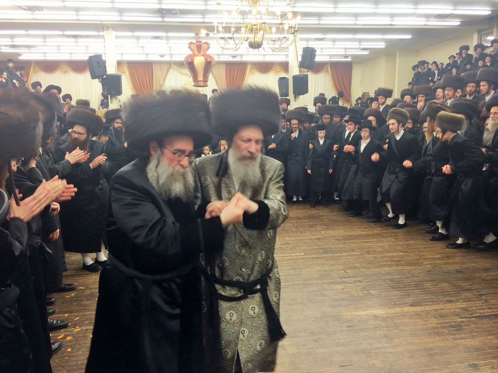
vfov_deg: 48.2
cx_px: 249
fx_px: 417
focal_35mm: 29
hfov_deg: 61.7
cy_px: 186
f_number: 2.2
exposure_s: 1/30
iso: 40
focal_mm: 4.15
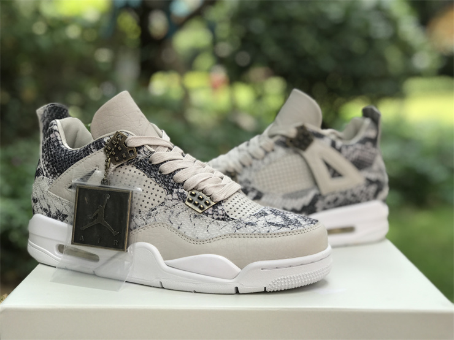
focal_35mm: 57
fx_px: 748
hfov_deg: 33.8
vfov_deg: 25.7
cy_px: 170
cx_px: 227
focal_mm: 6.6
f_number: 2.8
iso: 20
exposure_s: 1/160
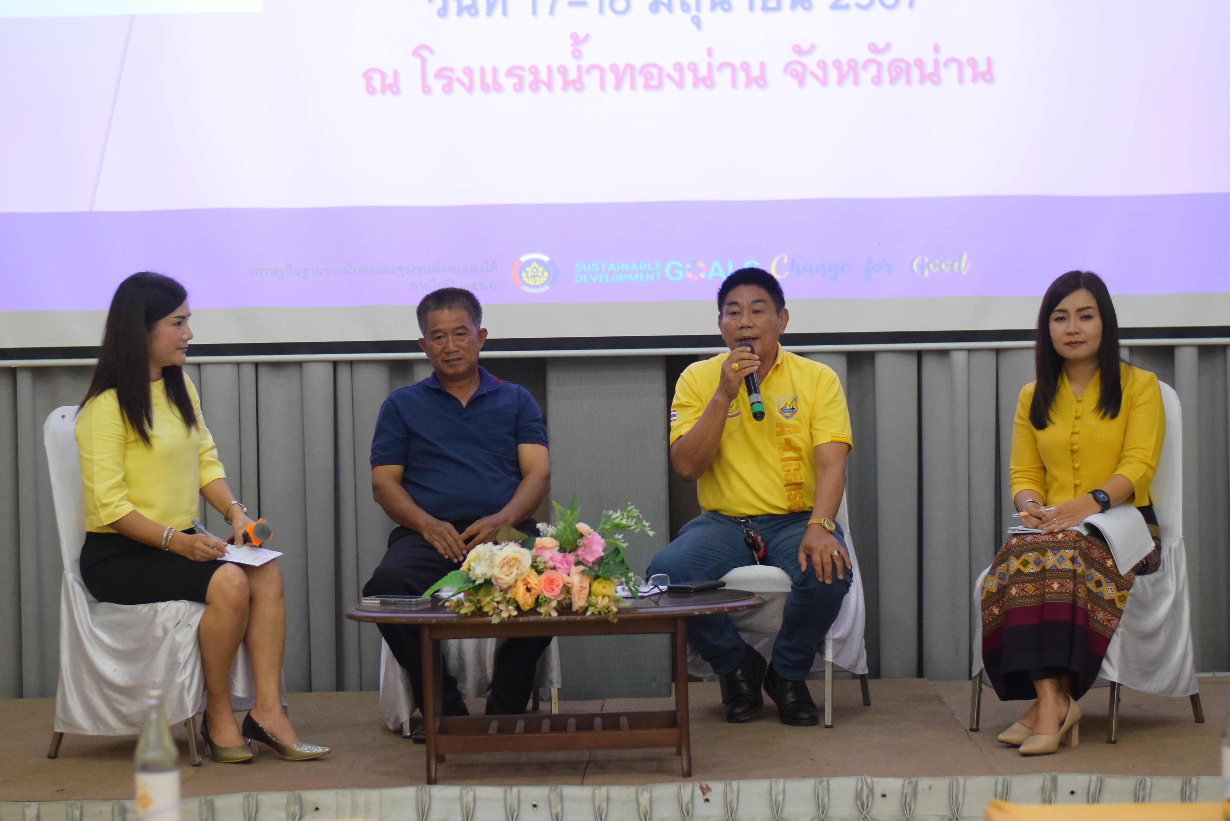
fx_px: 2563
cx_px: 615
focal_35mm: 75
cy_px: 410
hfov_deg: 27.0
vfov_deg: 18.2
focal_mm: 50
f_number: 2.5
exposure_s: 1/200
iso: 2500
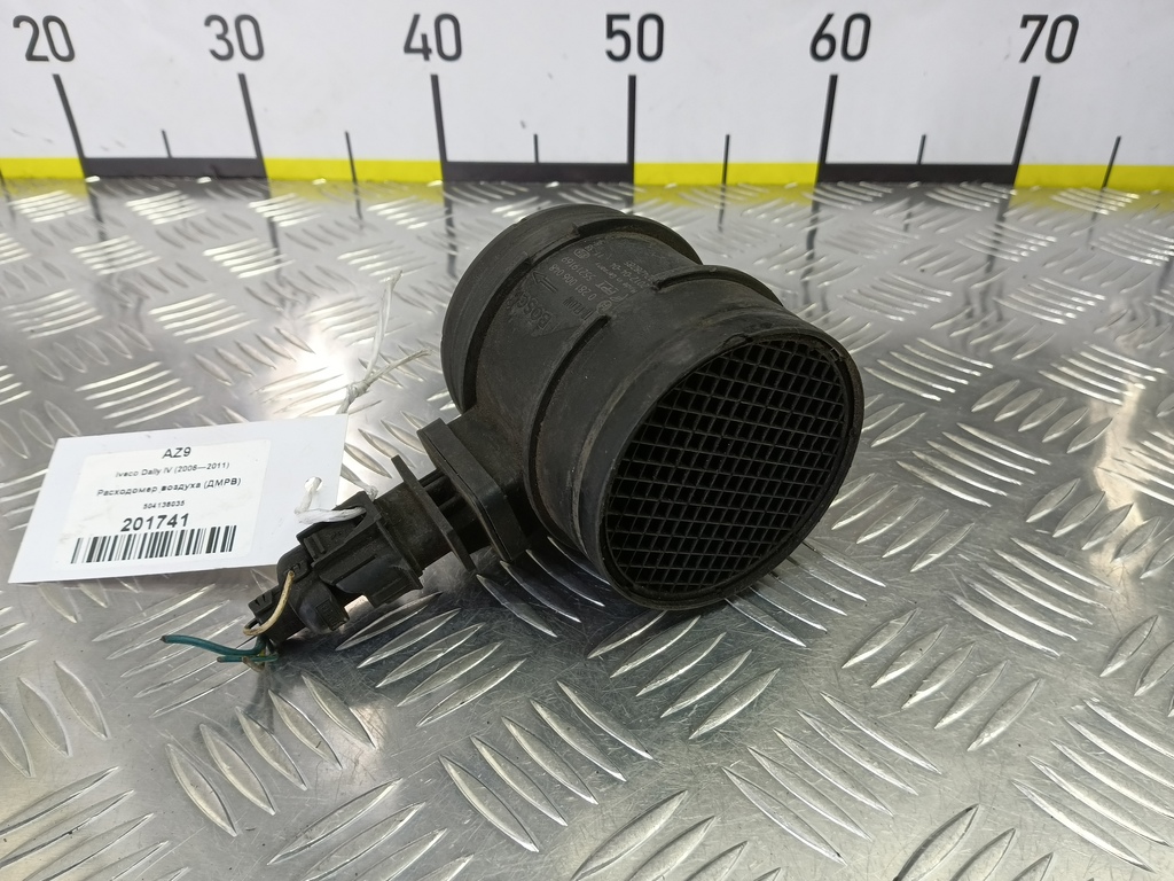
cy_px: 440
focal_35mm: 23
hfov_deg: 73.9
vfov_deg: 58.9
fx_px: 780
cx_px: 587
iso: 142
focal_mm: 4.11
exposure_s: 1/50
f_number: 1.6
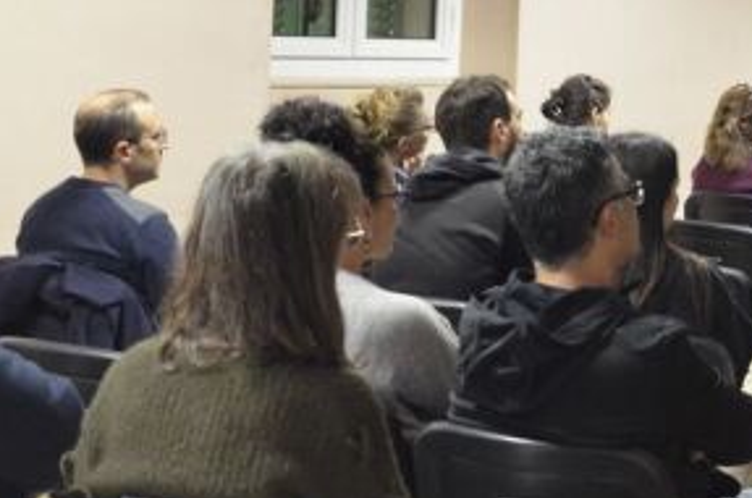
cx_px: 1107
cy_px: 81
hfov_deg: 18.2
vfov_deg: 13.4
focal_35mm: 101
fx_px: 2105
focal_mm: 18
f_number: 3.5
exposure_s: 1/30
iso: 2000
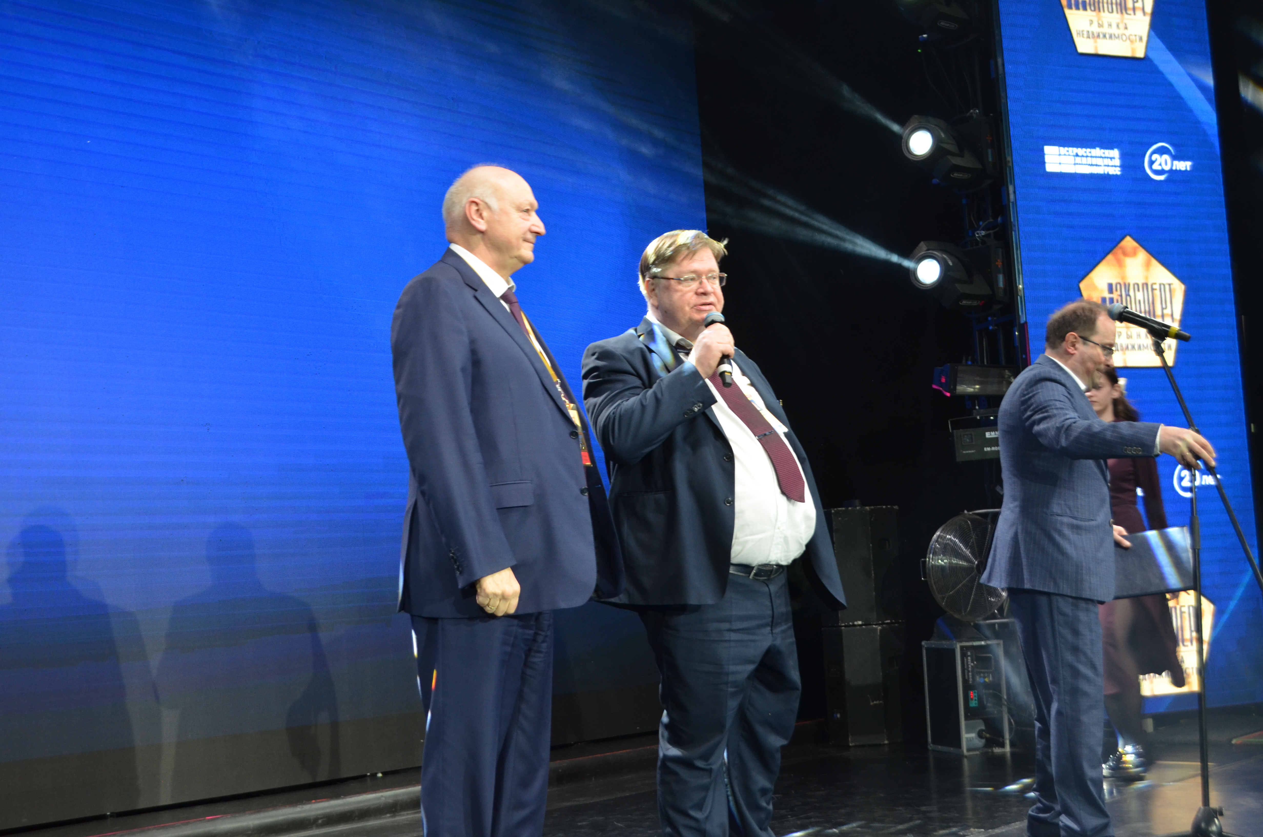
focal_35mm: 52
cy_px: 418
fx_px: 1838
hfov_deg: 37.9
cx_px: 632
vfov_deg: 25.6
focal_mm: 35
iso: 800
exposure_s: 1/60
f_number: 5
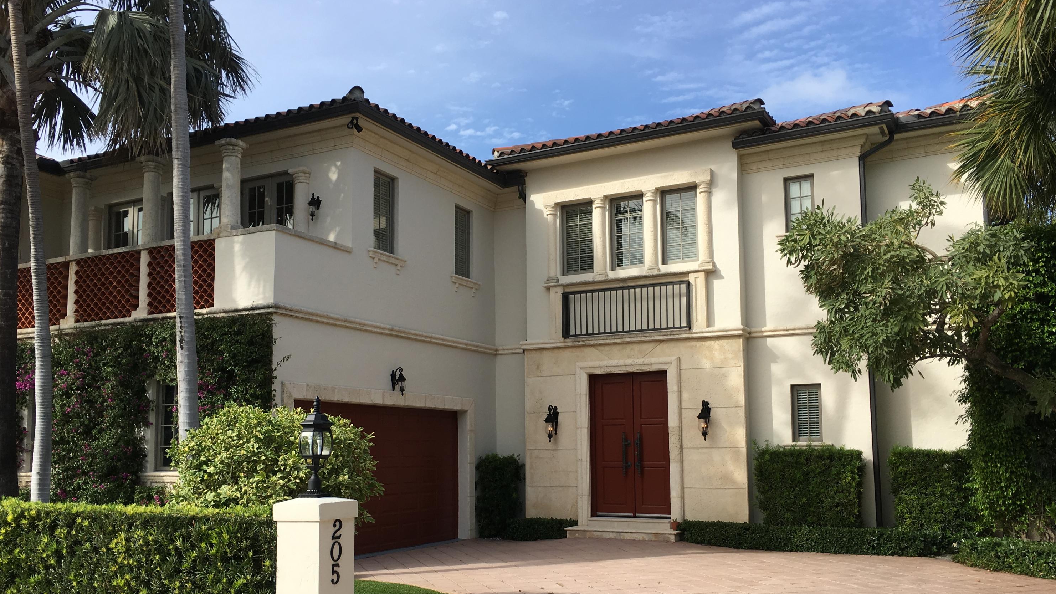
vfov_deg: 36.5
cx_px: 528
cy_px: 371
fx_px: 896
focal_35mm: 32
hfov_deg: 61.0
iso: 25
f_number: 2.2
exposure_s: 1/1115
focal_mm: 4.15
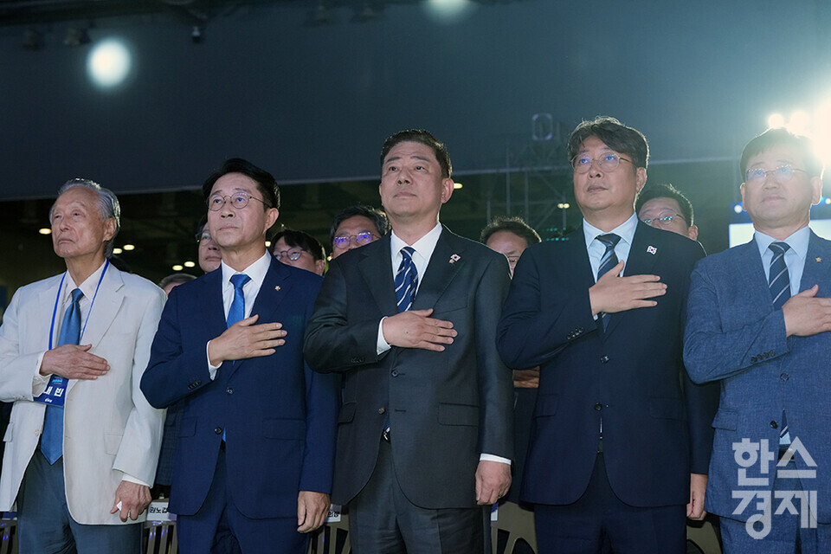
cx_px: 416
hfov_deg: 28.8
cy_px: 277
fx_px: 1616
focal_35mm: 70
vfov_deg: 19.5
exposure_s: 1/160
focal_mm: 70
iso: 3200
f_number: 6.3
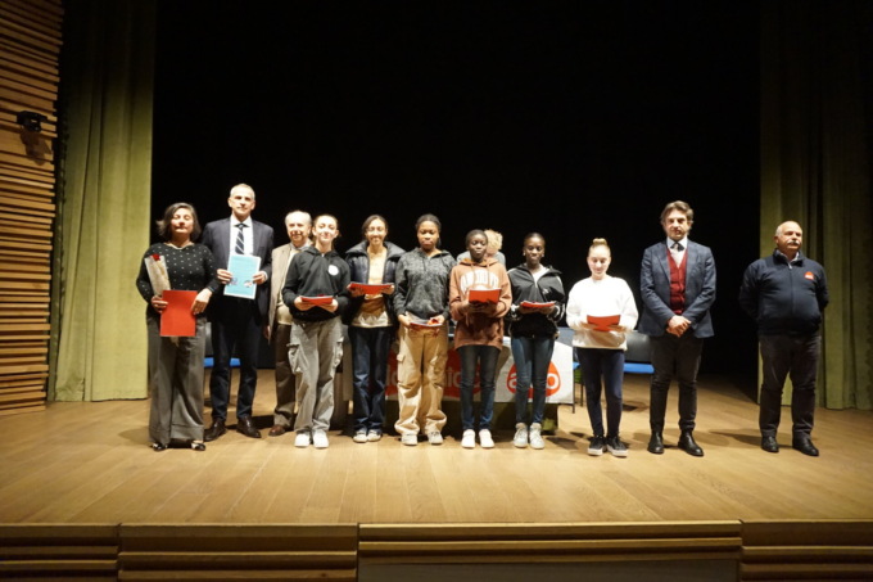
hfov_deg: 73.8
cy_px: 291
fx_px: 582
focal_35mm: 24
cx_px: 436
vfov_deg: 53.1
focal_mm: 16
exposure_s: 1/125
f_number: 3.5
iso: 3200
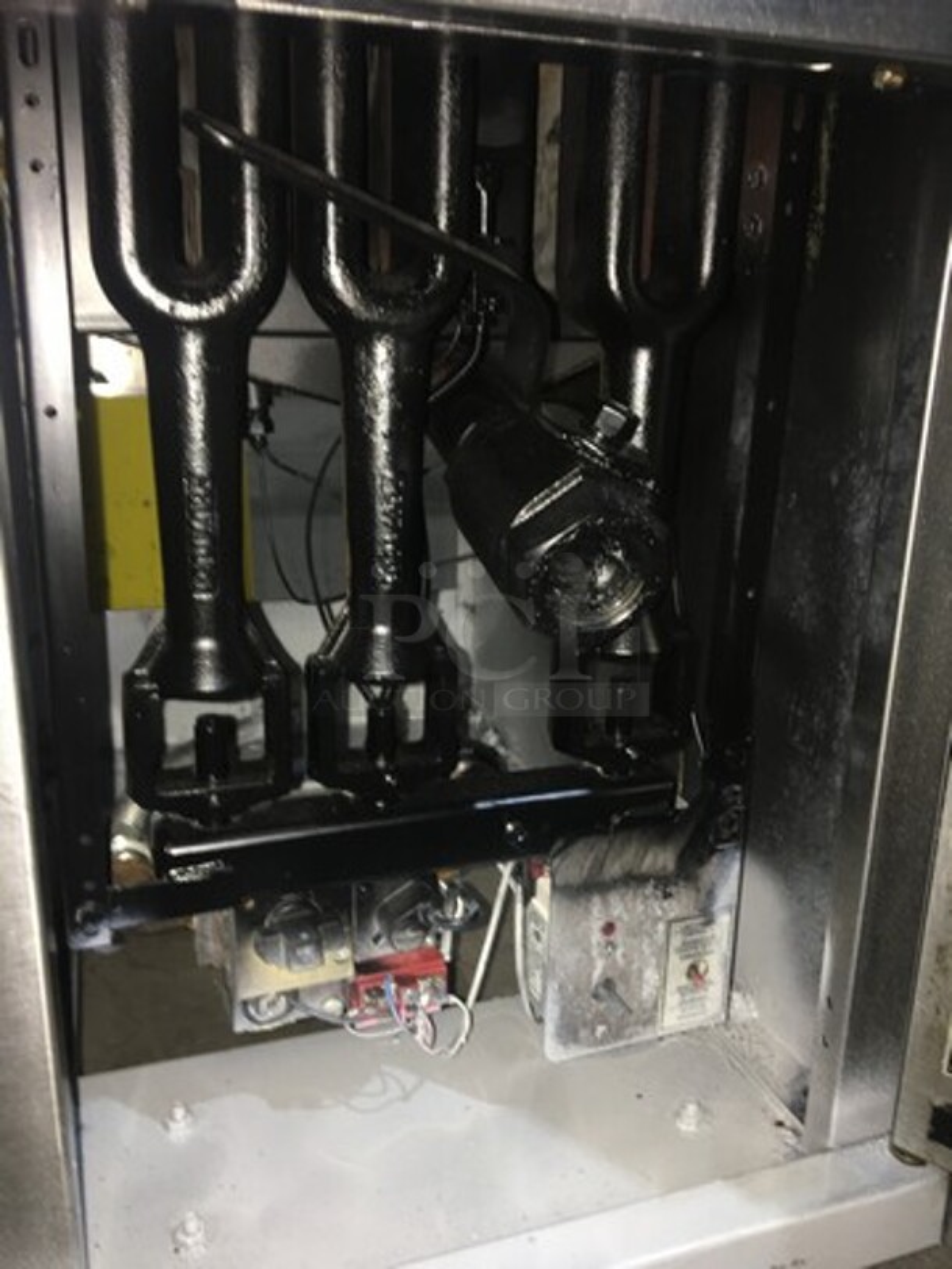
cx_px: 476
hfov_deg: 48.2
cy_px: 634
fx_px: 1063
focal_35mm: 29
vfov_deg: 61.7
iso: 64
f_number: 2.2
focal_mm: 4.15
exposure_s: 1/16
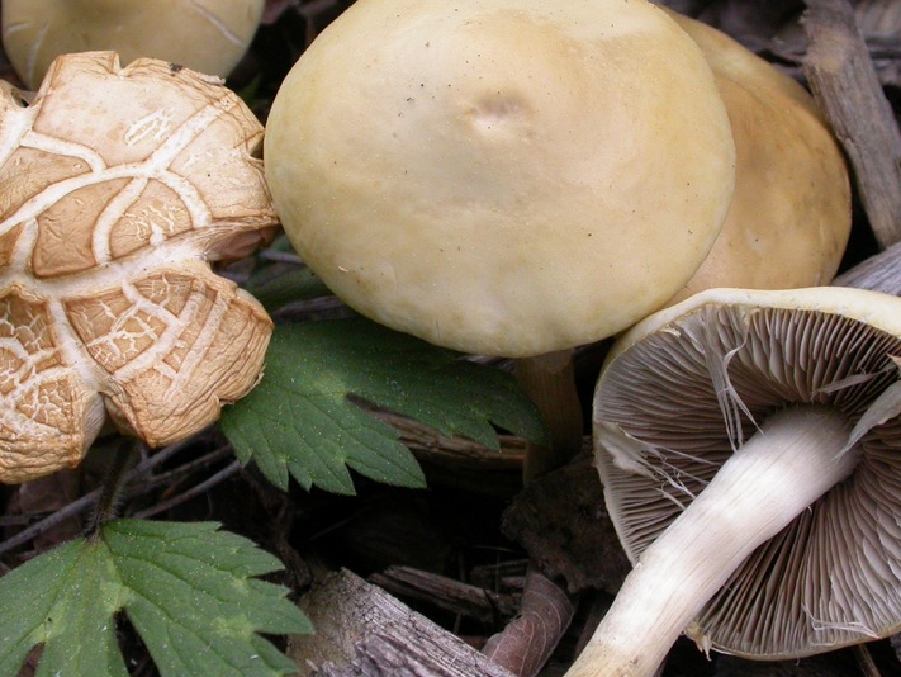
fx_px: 2734
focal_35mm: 105
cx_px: 430
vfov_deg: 14.1
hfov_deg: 18.7
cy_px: 274
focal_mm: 17.3
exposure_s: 1/142
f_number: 5.1
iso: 200
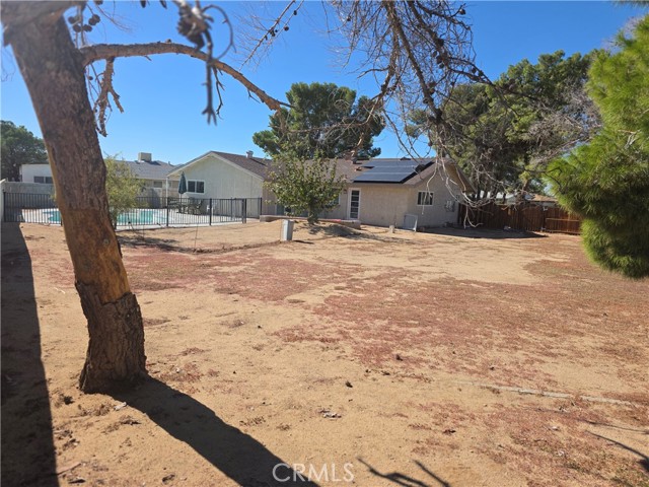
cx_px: 324
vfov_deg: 58.9
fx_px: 431
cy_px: 244
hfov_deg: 73.9
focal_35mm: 23
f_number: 1.7
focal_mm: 6.3
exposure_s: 1/5778
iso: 80
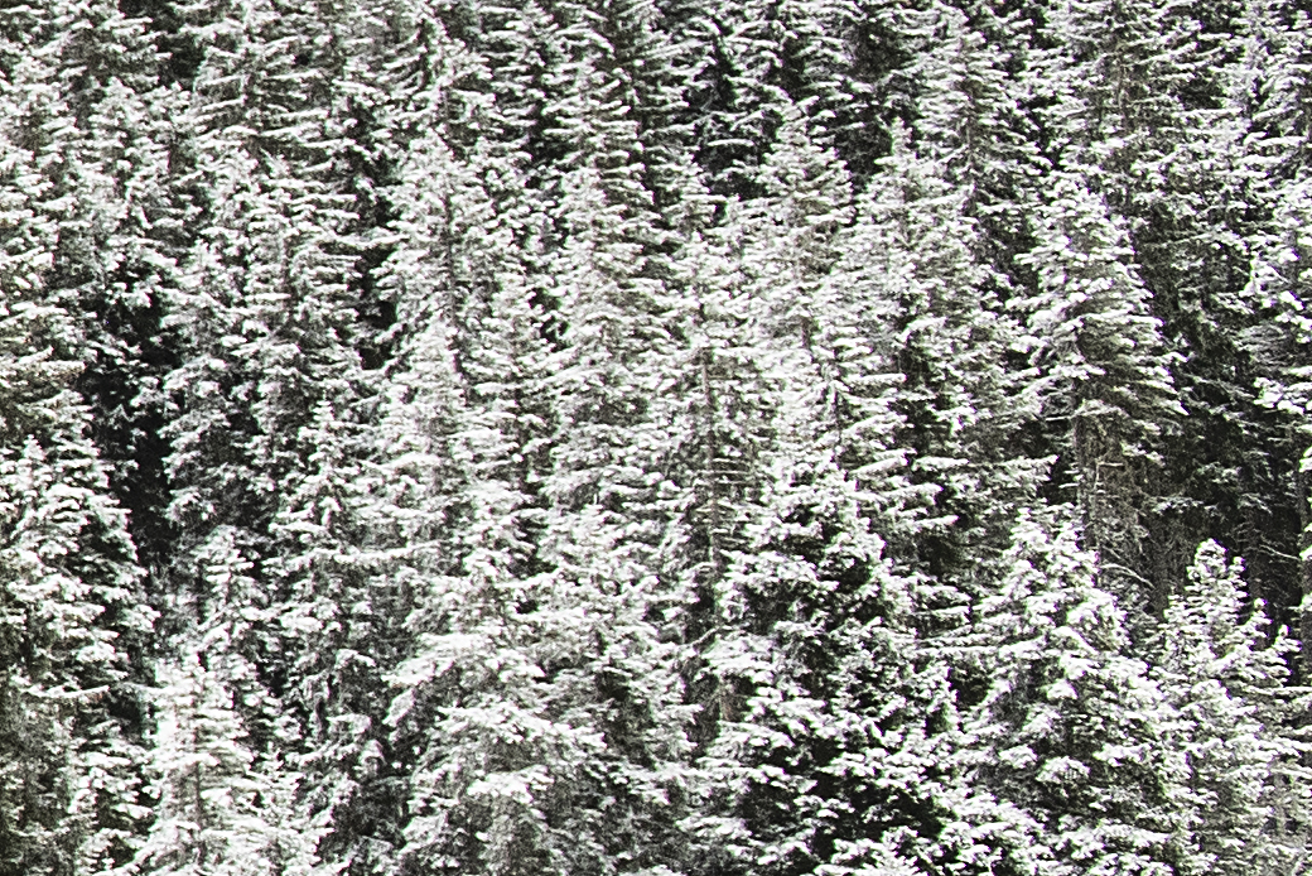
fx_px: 8967
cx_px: -3674
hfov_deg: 6.8
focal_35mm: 246
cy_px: 492
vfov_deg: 5.6
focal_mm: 31
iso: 200
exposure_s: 1/200
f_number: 6.3
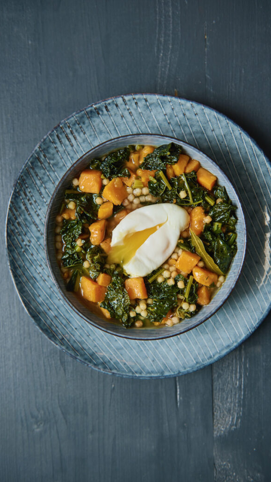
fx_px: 511
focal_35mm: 40
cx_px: 141
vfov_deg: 50.5
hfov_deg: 29.7
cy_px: 241
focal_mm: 38
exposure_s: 1/60
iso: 320
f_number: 3.5
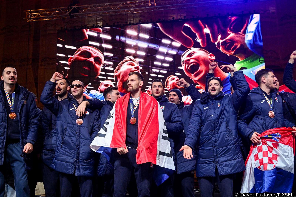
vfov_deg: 29.9
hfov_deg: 43.6
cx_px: 148
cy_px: 98
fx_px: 370
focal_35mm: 45
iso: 2000
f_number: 4
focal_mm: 30
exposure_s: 1/320
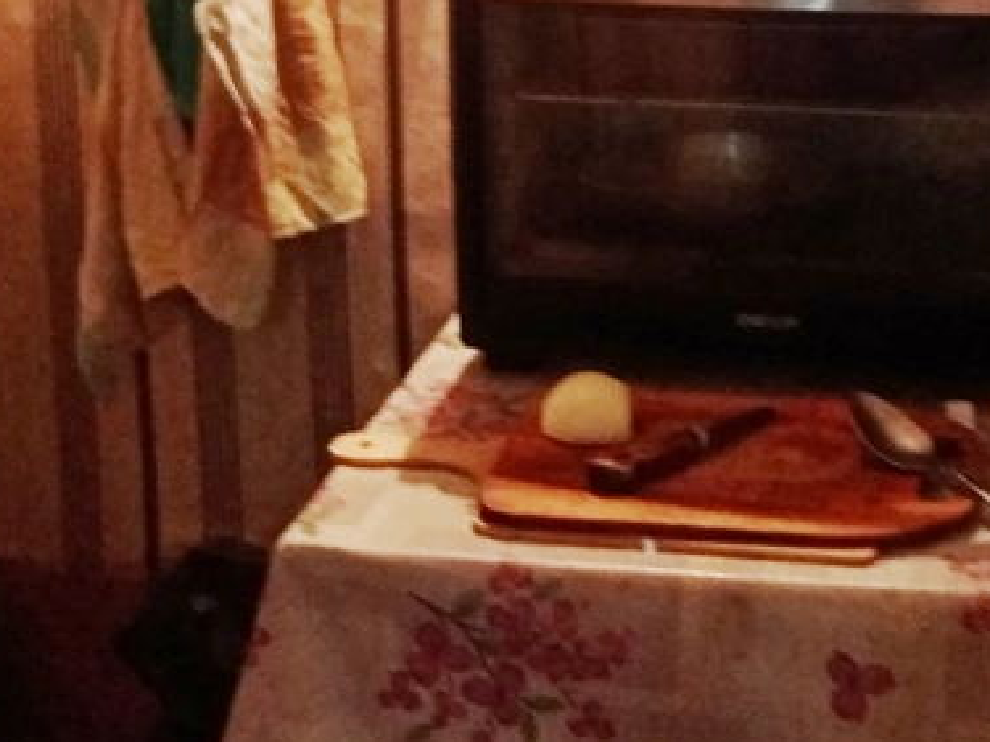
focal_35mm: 87
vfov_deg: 16.0
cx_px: 607
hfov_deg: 22.5
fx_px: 2487
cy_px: -260
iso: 435
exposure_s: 1/25
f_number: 1.8
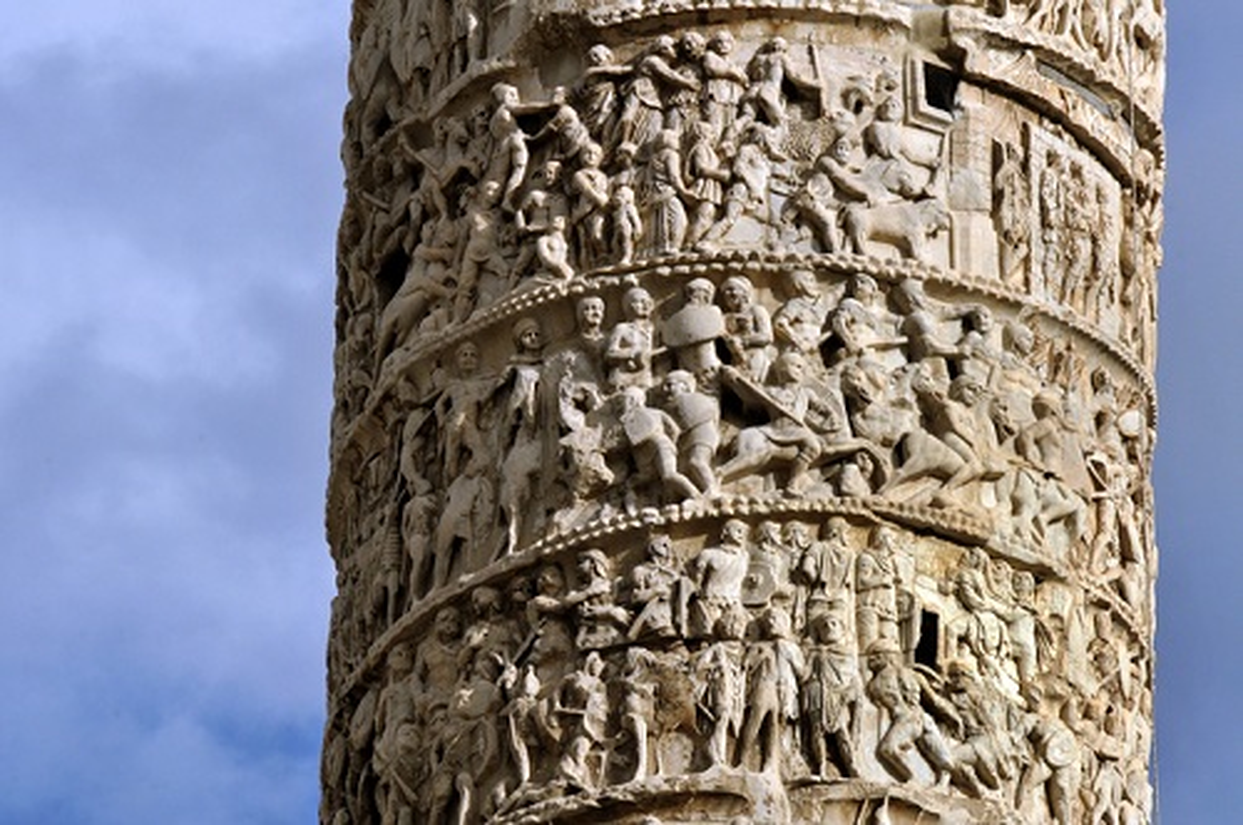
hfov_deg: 6.9
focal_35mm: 300
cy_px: 412
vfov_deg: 4.6
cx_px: 622
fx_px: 10345
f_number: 18
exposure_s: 1/400
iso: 400
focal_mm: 200
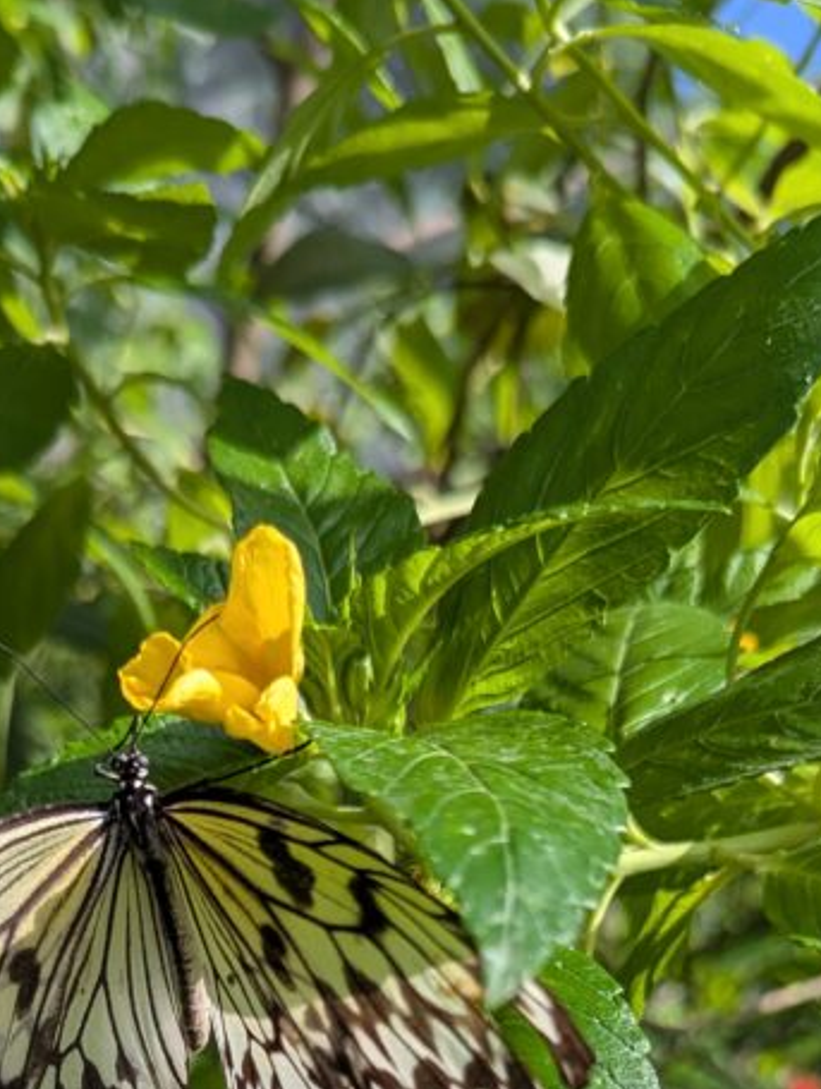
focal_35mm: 54
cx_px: 379
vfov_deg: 31.7
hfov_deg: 27.1
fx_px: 1702
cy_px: 1180
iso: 46
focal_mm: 6.81
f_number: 1.85
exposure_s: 1/486
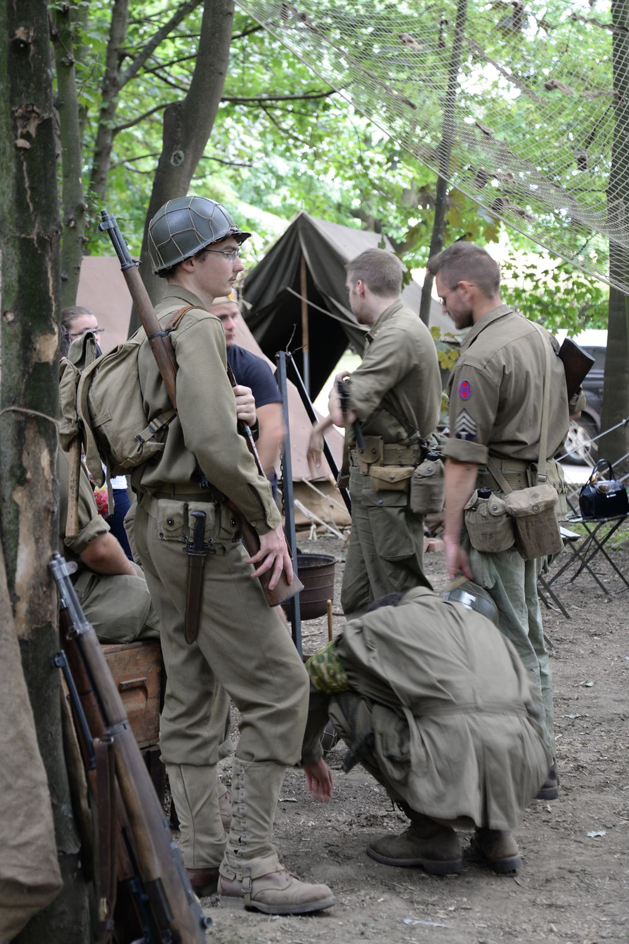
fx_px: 1520
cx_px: 314
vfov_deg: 34.5
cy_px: 472
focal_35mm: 58
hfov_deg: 23.4
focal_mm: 58
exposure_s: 1/13
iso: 100
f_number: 4.5
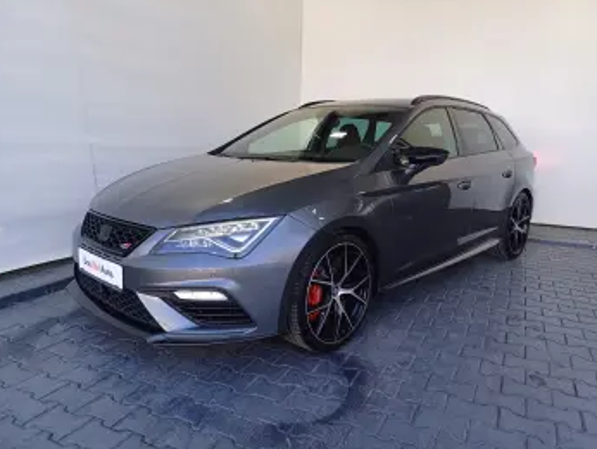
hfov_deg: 67.3
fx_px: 449
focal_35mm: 26
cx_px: 298
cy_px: 218
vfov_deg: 53.1
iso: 50
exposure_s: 1/120
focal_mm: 4.65
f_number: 1.8
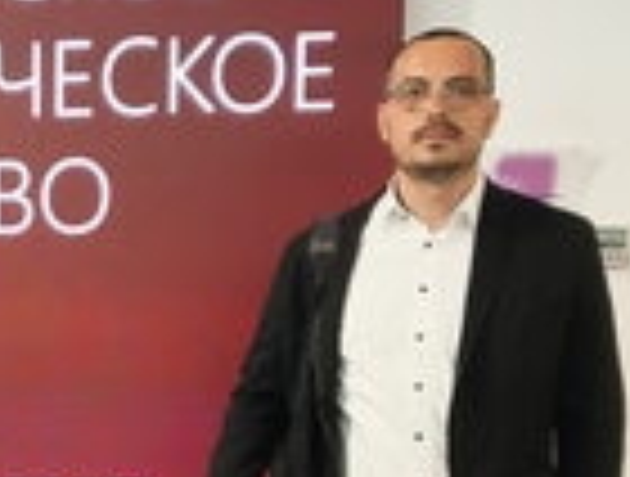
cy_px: 441
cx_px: -76
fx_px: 1370
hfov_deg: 24.1
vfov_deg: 19.4
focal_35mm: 75
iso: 1250
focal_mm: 4.05
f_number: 1.8
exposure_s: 1/100
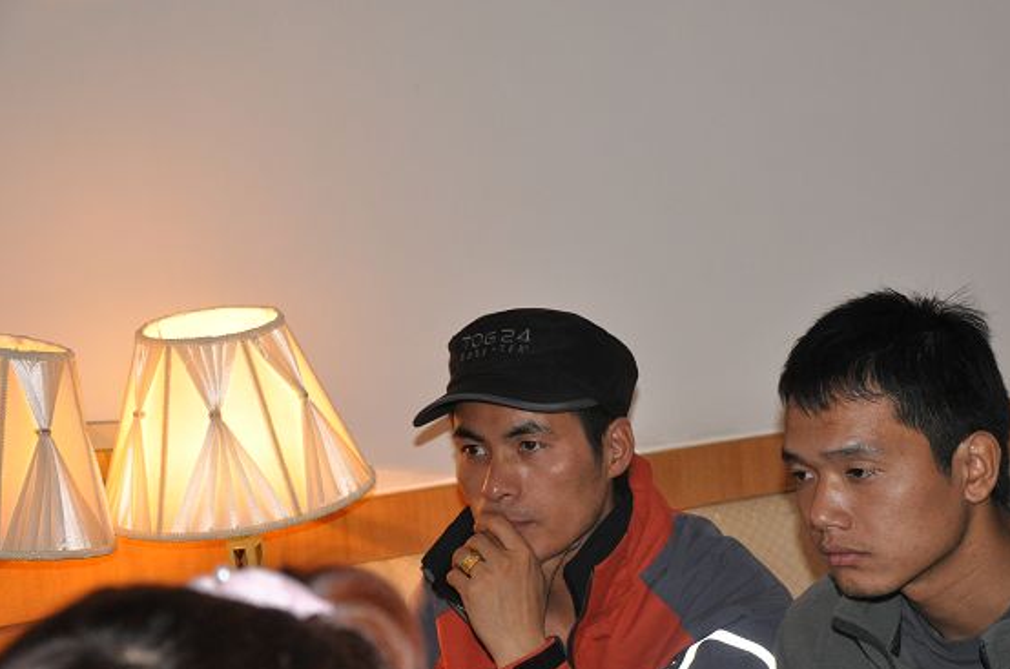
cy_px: 405
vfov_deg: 14.9
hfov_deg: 22.4
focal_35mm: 91
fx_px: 2548
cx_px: 634
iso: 1600
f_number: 4.8
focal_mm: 48
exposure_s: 1/60
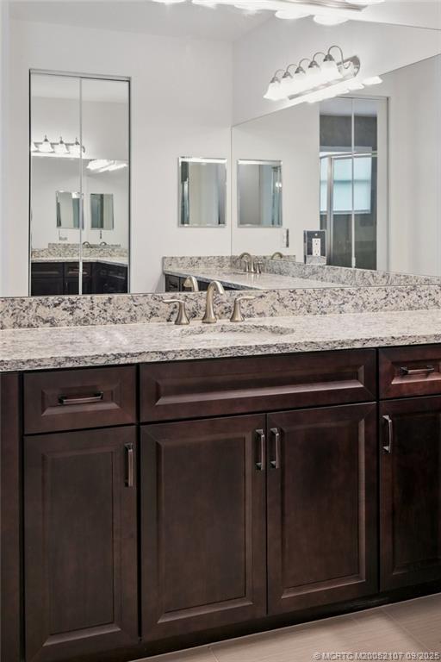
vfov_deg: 54.4
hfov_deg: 37.9
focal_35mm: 35
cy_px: 331
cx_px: 220
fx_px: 643
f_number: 11
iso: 400
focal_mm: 35
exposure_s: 1/6
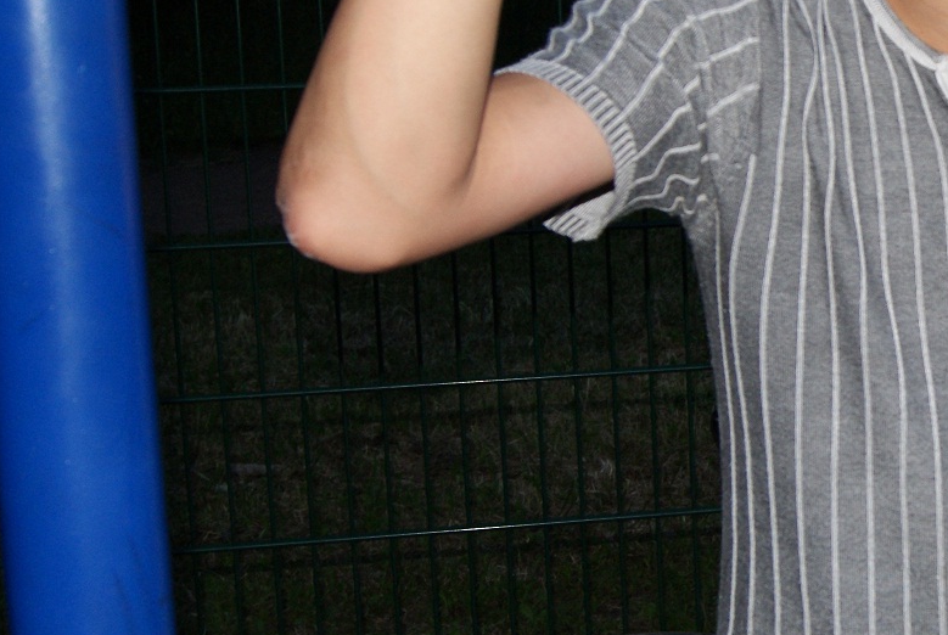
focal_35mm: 82
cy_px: 195
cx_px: 1058
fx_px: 2163
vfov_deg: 16.7
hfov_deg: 23.2
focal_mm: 22
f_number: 5.6
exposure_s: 1/60
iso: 400
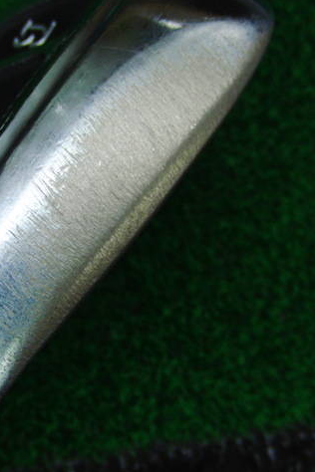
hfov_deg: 25.4
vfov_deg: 38.2
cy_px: 237
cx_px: 46
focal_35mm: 52
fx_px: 682
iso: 200
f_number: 3.6
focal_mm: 6.42
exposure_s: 1/80
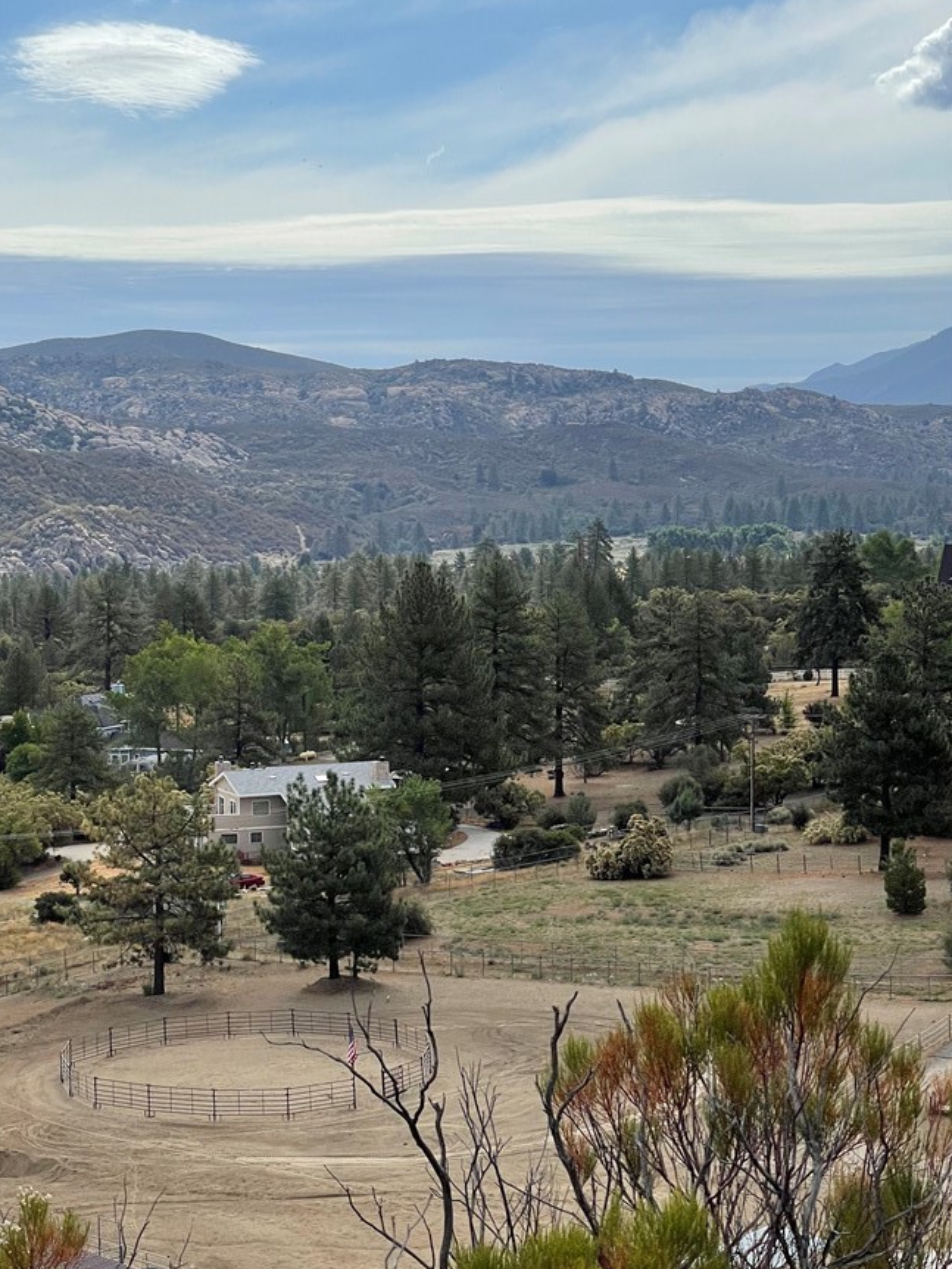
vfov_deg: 25.6
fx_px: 2785
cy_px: 679
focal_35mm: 76
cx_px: 393
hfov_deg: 19.4
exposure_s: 1/2732
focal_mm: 7.5
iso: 20
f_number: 2.2
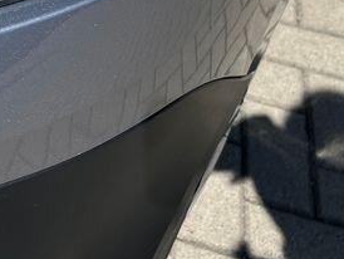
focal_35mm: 97
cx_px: -167
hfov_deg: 18.1
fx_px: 965
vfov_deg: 13.9
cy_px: -180
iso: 50
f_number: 1.6
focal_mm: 5.1
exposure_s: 1/4854
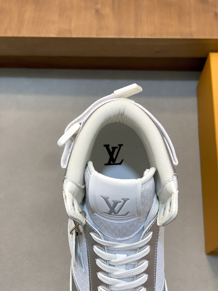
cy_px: 146
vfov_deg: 36.8
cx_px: 109
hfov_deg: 28.0
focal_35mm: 52
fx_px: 437
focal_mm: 6
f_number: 2
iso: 100
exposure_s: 1/100
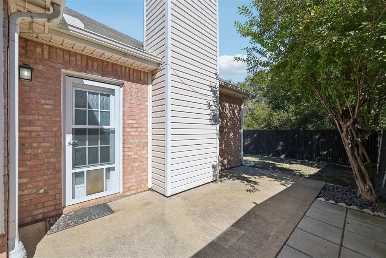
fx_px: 161
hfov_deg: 100.4
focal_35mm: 15
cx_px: 193
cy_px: 129
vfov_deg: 77.3
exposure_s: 1/1250
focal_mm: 15
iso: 400
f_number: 8
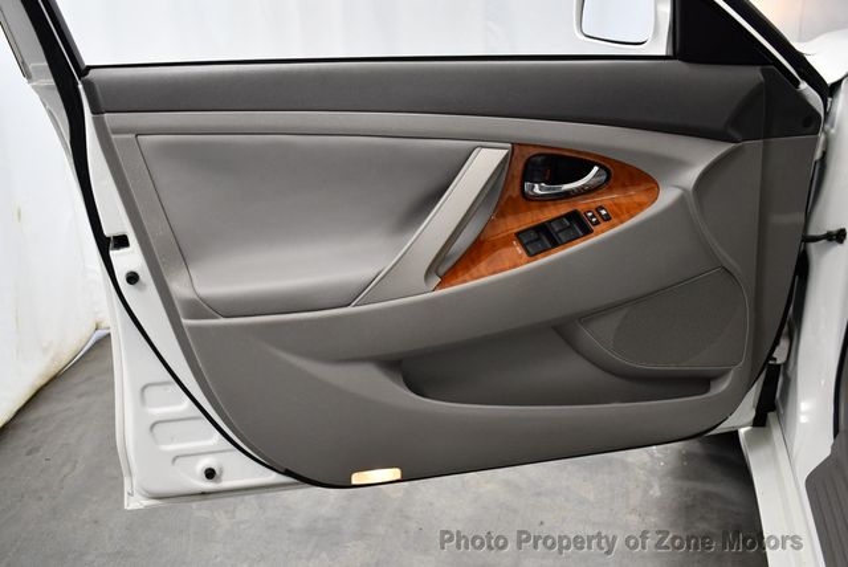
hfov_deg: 53.1
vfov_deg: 36.9
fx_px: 849
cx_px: 424
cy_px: 284
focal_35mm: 36
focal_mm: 18
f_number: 3.5
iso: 1100
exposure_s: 1/125
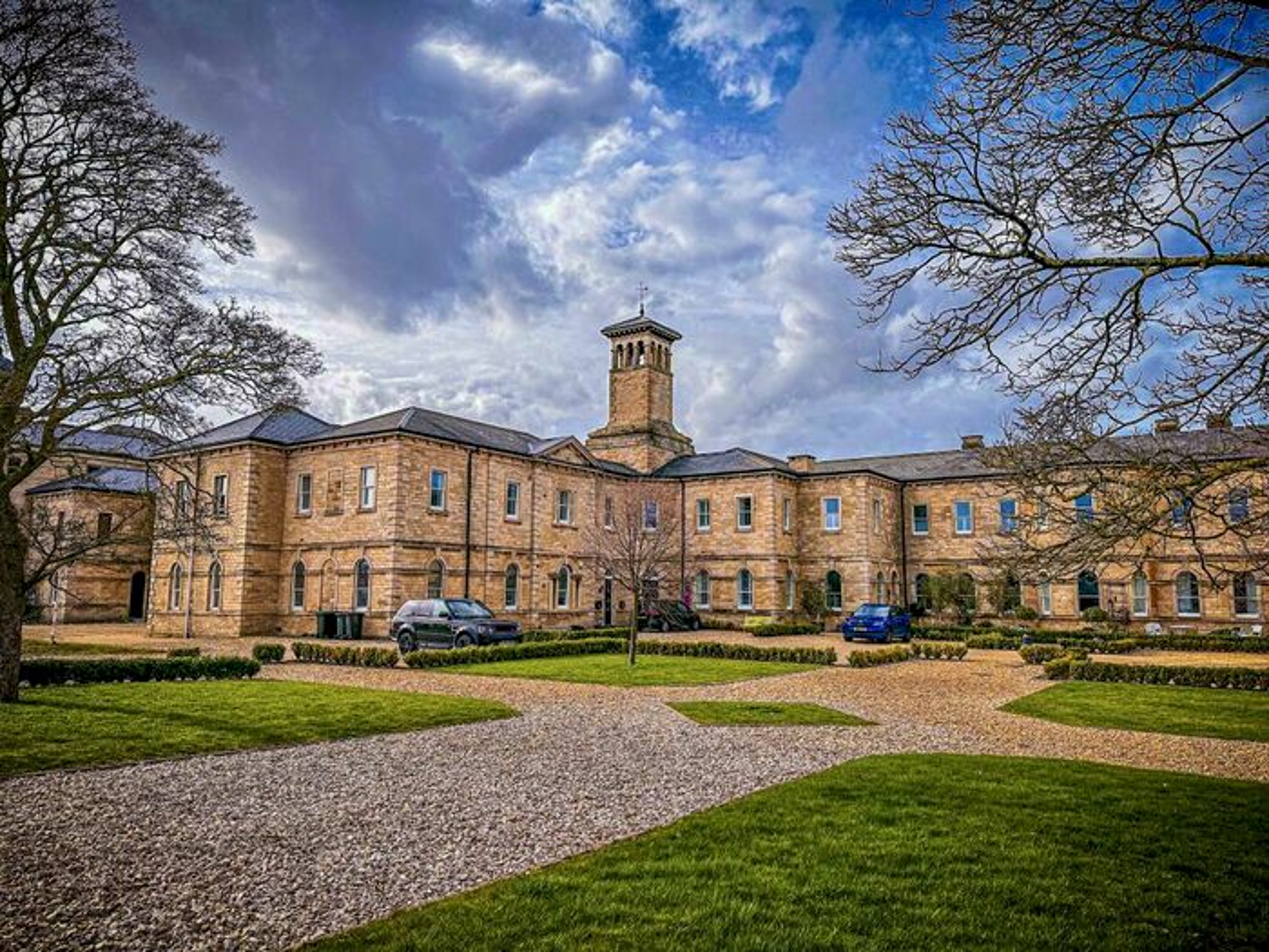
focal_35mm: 24
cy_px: 476
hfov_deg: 71.6
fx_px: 880
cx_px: 634
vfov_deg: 56.8
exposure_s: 1/5300
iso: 80
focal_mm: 6.86
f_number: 1.8
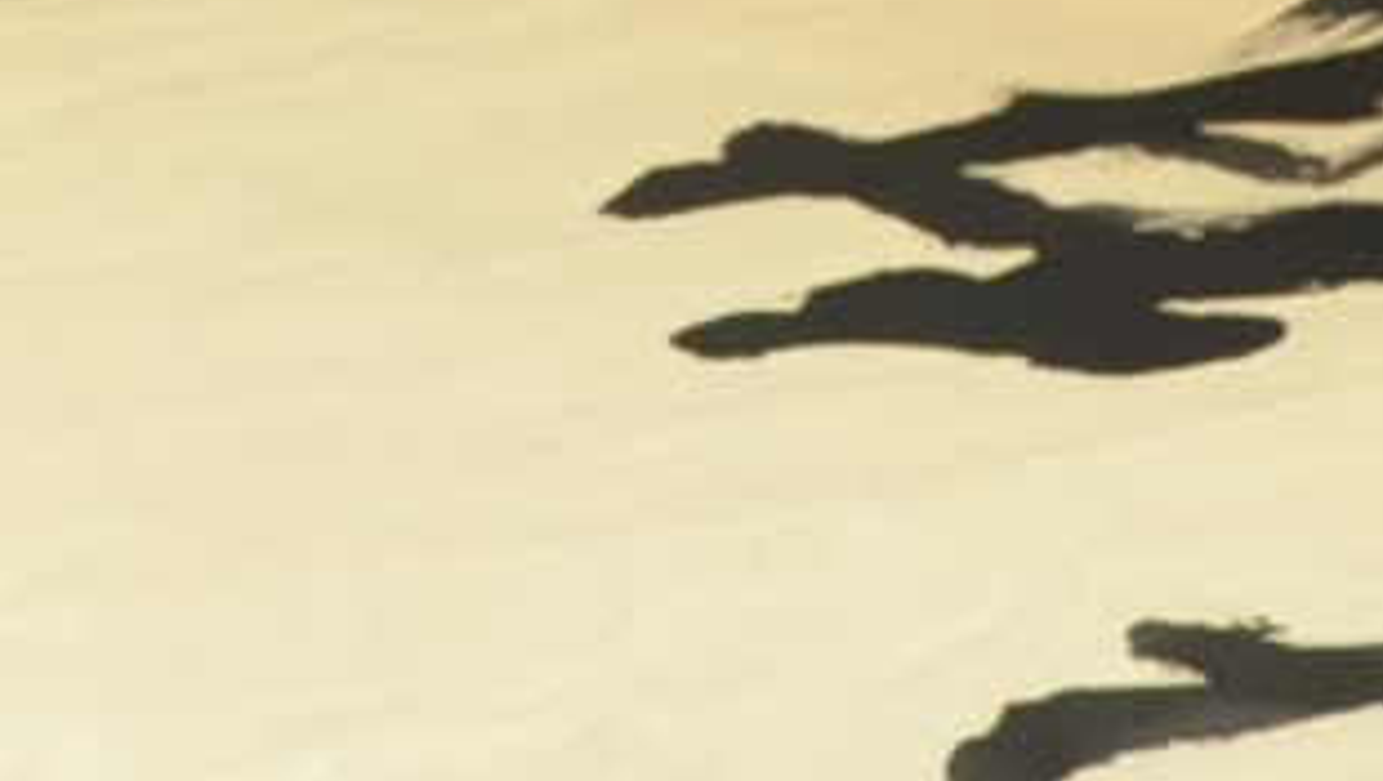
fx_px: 8354
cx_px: 1347
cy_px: -1107
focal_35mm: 228
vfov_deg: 5.2
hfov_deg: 9.4
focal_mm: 21
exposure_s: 1/80
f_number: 3.8
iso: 800
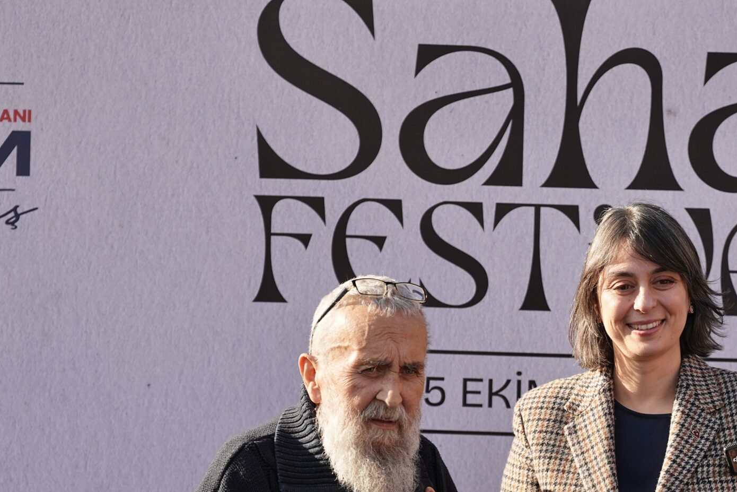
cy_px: 385
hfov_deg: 8.0
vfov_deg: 5.4
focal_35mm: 256
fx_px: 5241
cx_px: 539
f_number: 2.8
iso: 160
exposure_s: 1/2000
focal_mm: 139
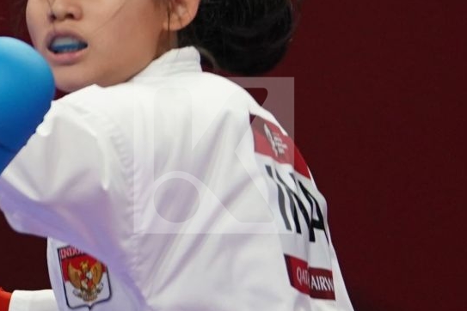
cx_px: -77
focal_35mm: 1336
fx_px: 17330
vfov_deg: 1.0
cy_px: 156
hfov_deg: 1.5
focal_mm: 269
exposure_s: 1/500
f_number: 4
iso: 1600
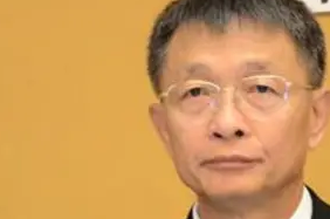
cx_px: 226
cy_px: 237
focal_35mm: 435
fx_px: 3984
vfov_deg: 3.1
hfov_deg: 4.7
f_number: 5.6
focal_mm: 105
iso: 4000
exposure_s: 1/20
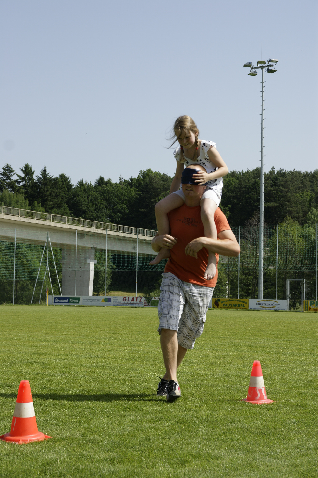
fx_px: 995
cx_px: 159
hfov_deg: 18.2
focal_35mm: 75
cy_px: 239
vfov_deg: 27.0
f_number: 6.3
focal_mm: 50
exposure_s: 1/500
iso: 100
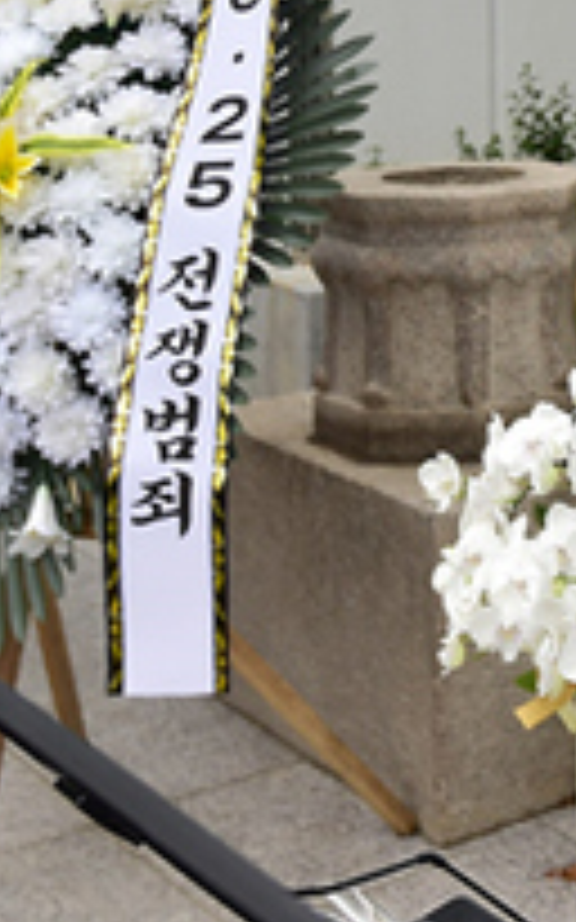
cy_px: 191
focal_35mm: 70
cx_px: 916
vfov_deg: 28.8
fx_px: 1759
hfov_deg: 16.6
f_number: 5.6
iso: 200
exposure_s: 1/400
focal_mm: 22
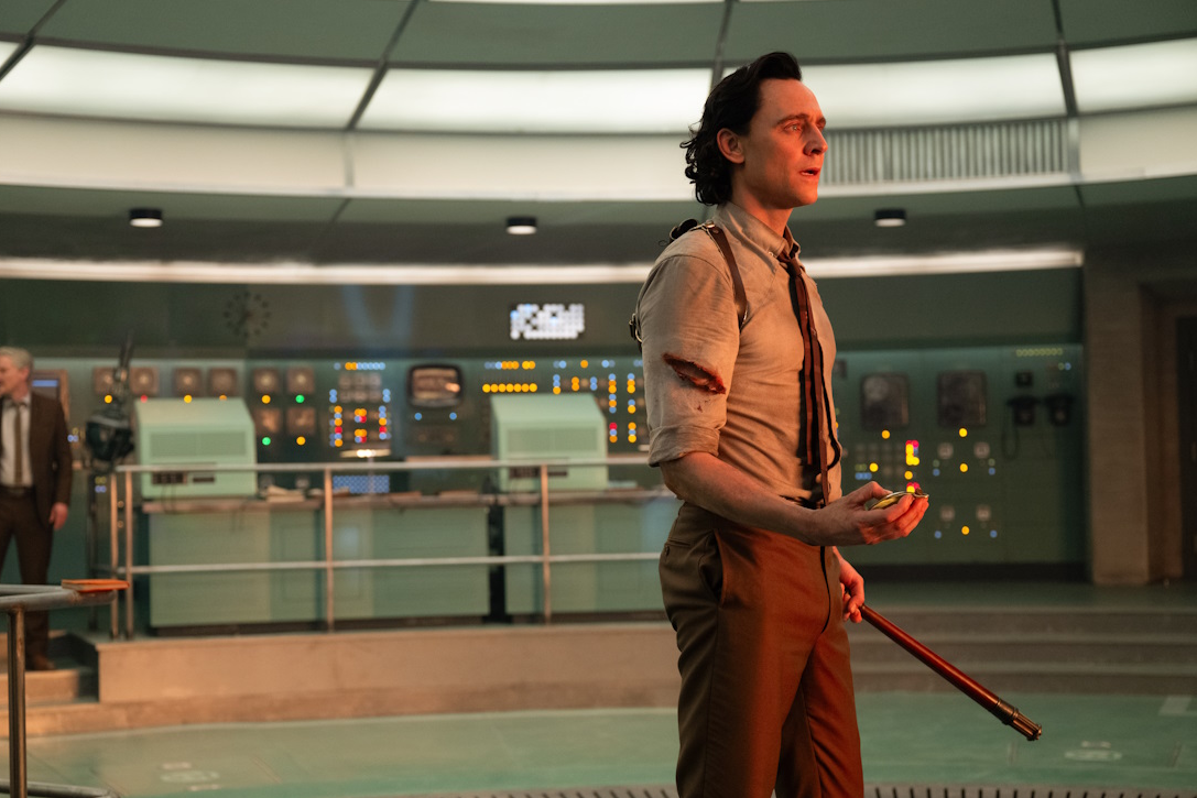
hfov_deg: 37.5
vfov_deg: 25.5
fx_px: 1762
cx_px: 591
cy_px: 423
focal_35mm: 53
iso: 2000
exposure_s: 1/640
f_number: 3.2
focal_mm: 48
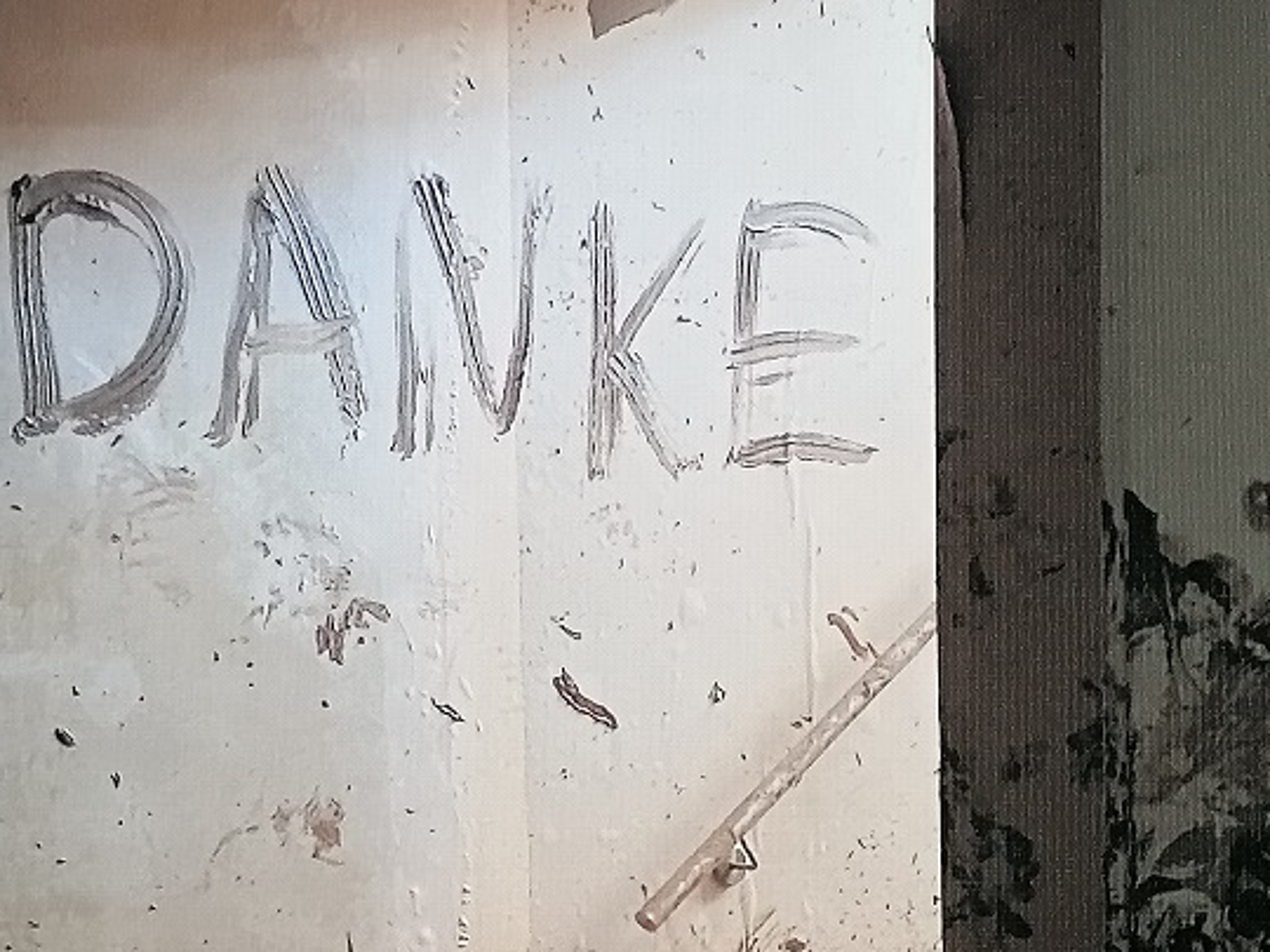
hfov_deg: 24.4
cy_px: 423
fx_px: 2935
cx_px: 517
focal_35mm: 80
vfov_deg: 18.4
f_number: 1.8
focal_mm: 4.75
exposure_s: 1/33.3
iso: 160
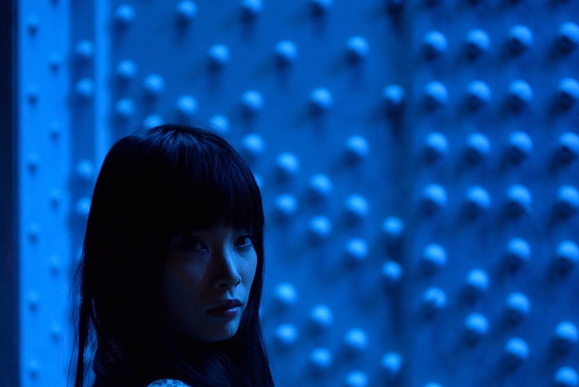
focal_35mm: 72
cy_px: 245
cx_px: 261
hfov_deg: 28.1
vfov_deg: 18.9
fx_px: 1158
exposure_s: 1/400
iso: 3200
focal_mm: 50
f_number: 2
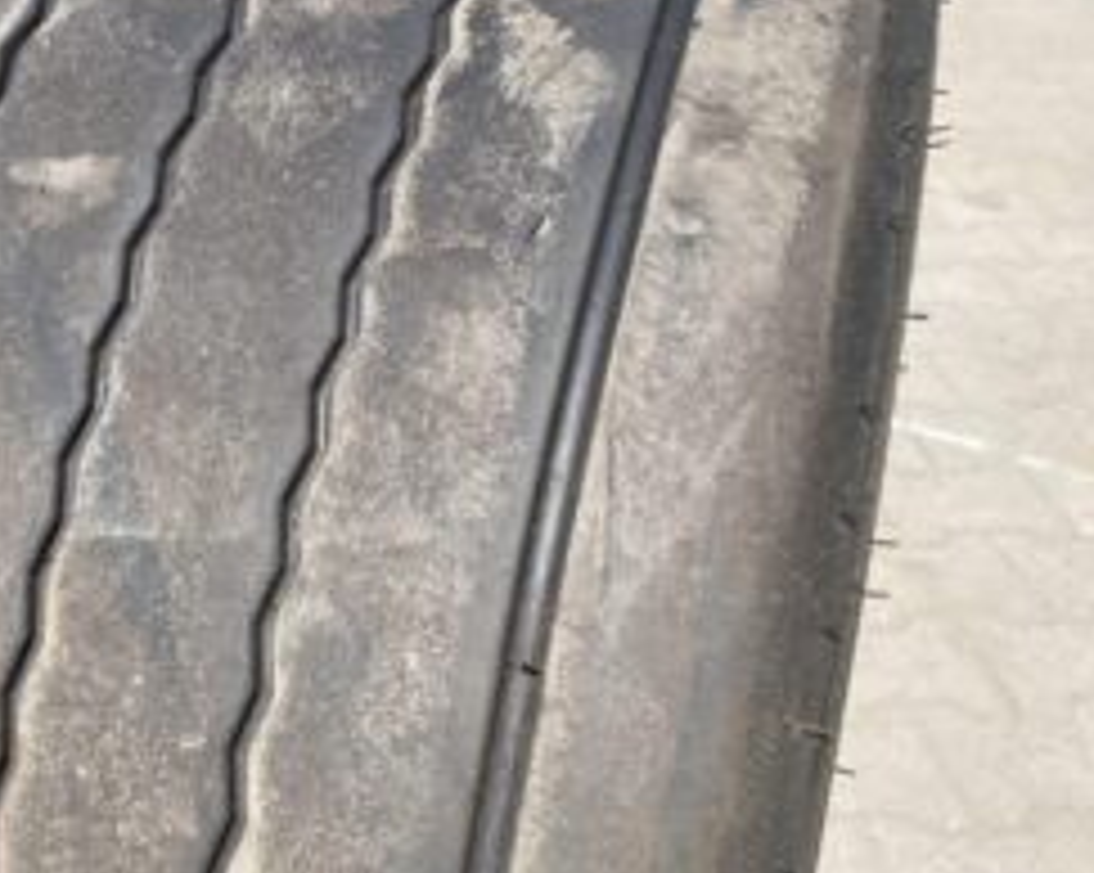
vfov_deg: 33.4
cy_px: 452
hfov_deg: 40.1
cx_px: 275
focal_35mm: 45
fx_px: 1456
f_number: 1.8
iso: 32
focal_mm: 4.25
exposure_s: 1/1898
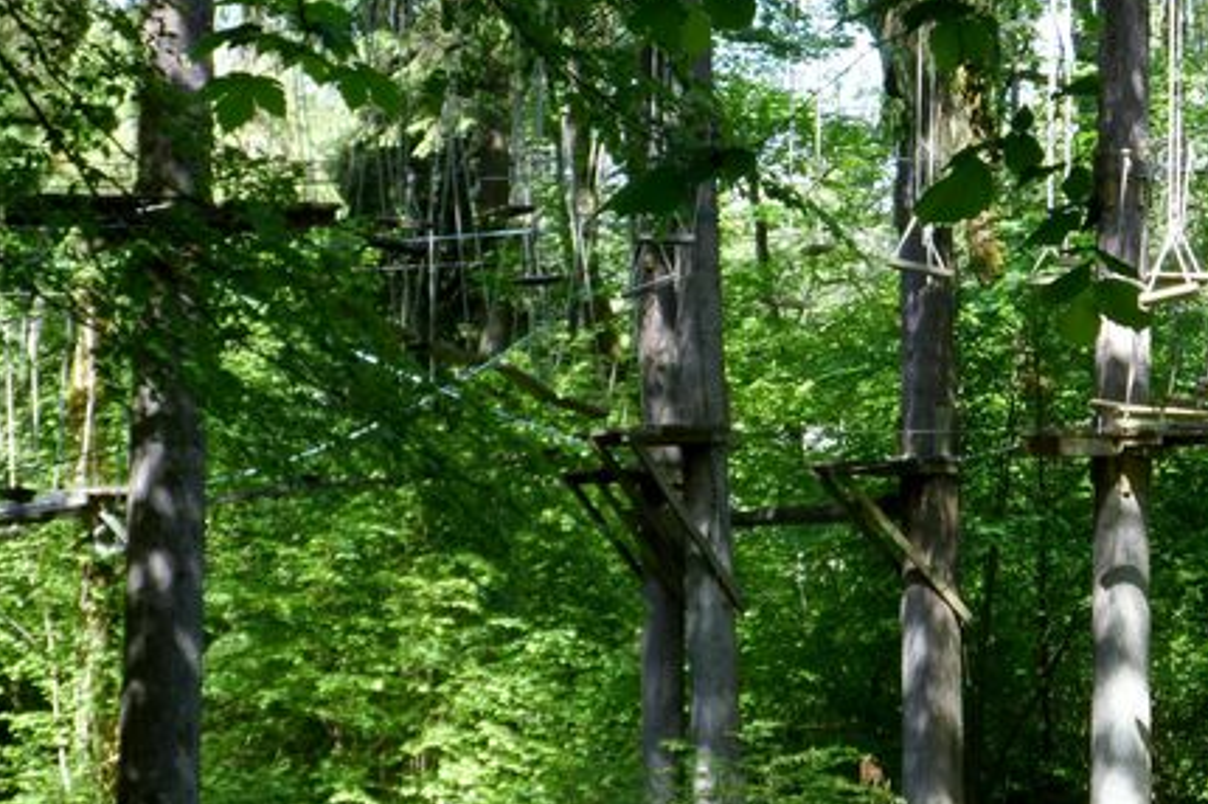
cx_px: 778
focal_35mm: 141
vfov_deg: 9.7
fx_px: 4728
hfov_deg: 14.5
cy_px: 368
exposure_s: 1/60
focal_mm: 17
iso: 80
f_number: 4.6
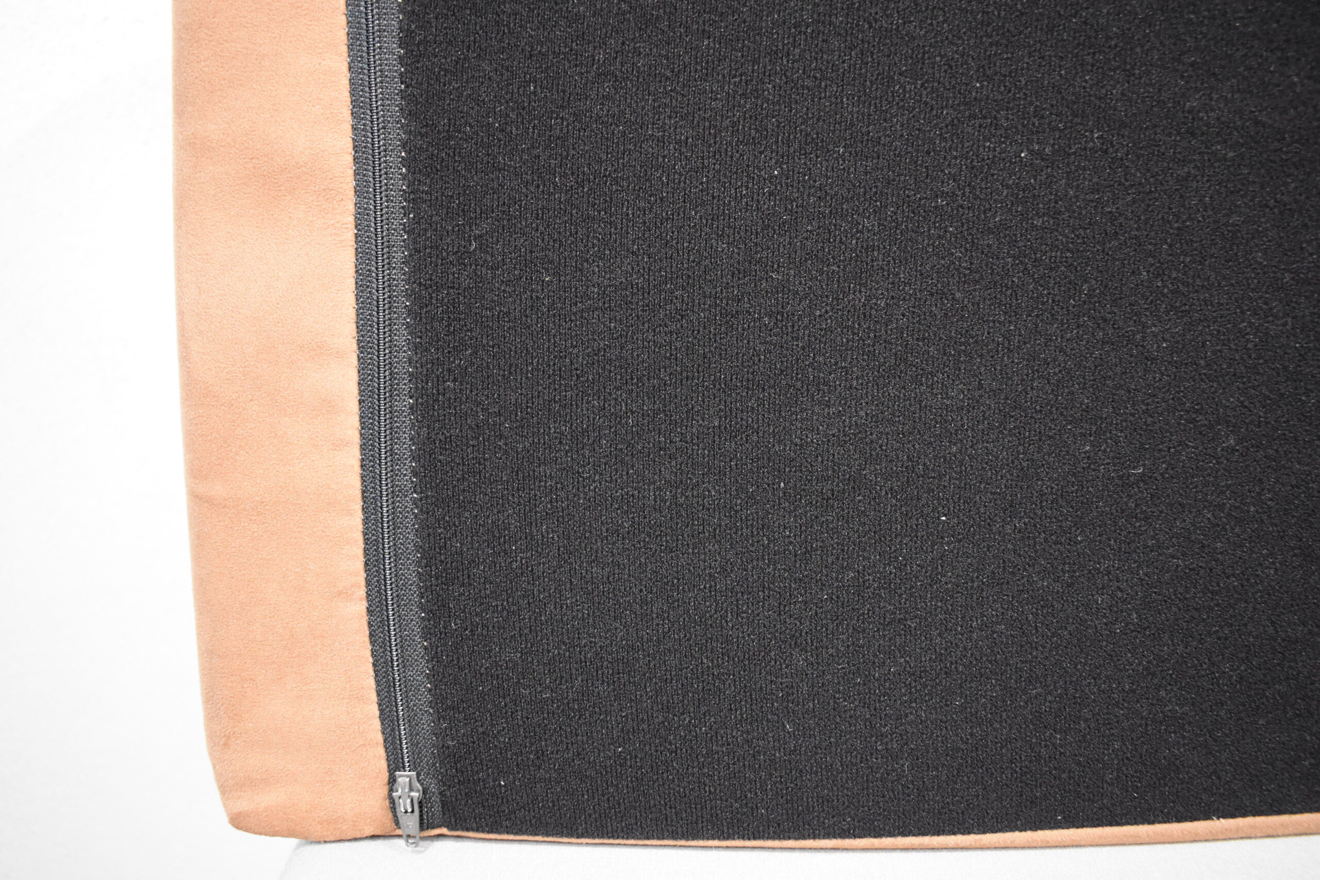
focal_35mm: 30
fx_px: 1100
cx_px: 660
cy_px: 440
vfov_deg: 43.6
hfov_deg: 61.9
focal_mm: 20
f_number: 3.8
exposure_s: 1/125
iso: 3200
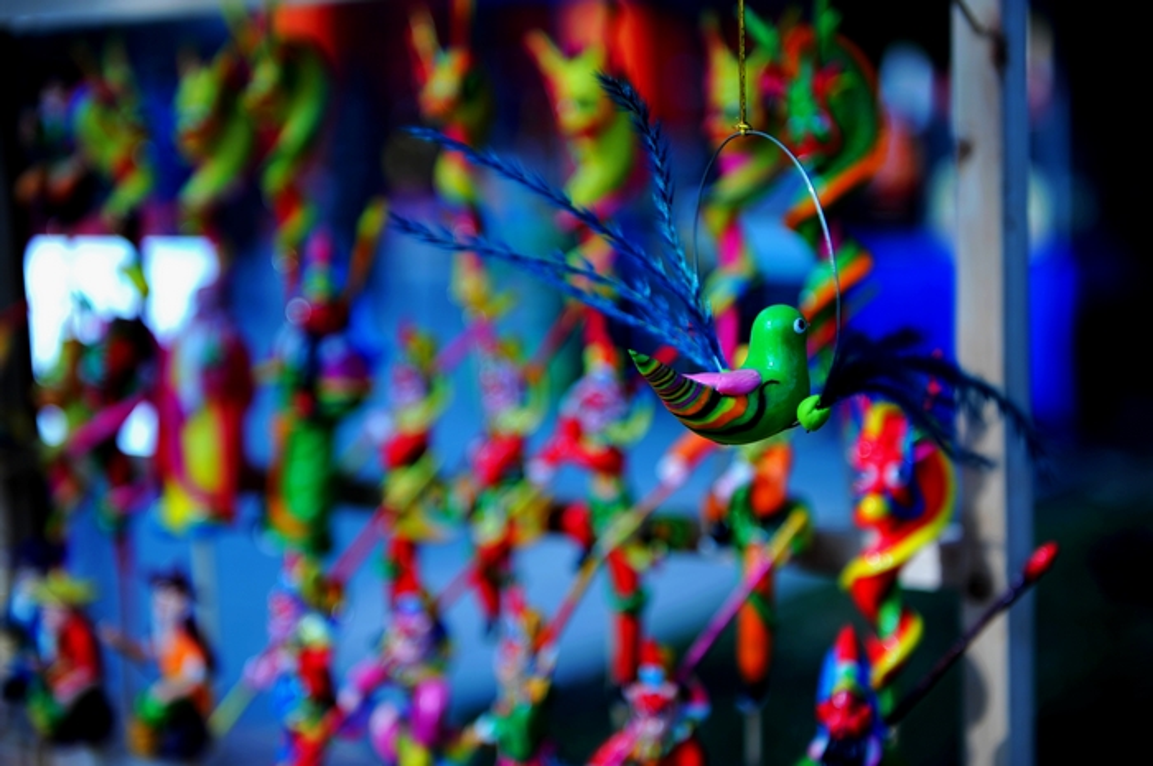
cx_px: 576
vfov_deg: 21.9
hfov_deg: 32.4
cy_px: 383
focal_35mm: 62
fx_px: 1983
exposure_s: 1/640
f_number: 2.8
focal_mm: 62
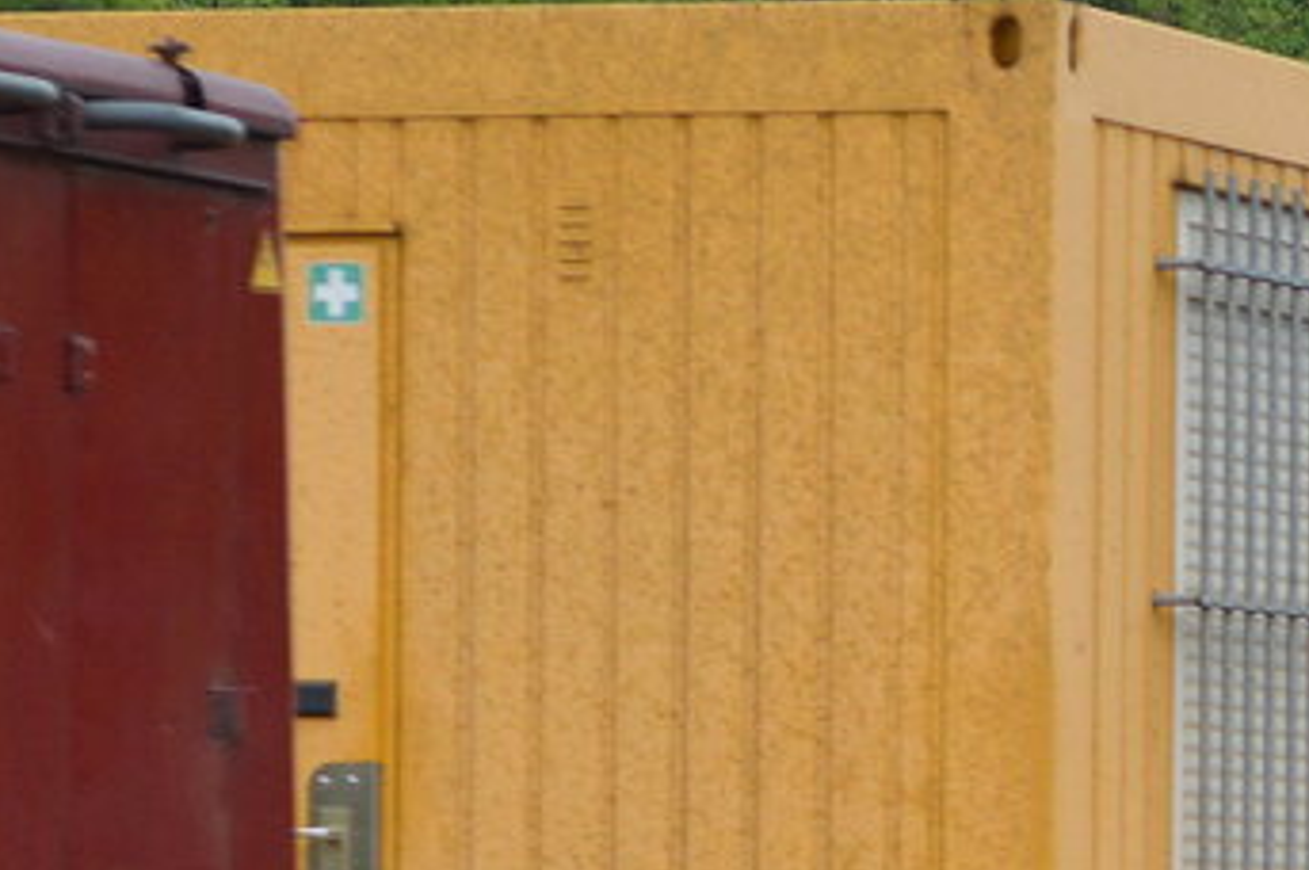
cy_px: 998
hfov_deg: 7.1
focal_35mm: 289
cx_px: 1641
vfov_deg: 4.7
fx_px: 10489
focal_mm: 55
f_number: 5.6
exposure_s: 1/500
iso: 500
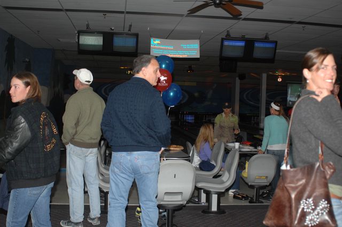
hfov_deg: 46.5
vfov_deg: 31.8
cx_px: 171
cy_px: 114
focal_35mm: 42
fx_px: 398
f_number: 3.5
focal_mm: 28
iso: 400
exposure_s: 1/125
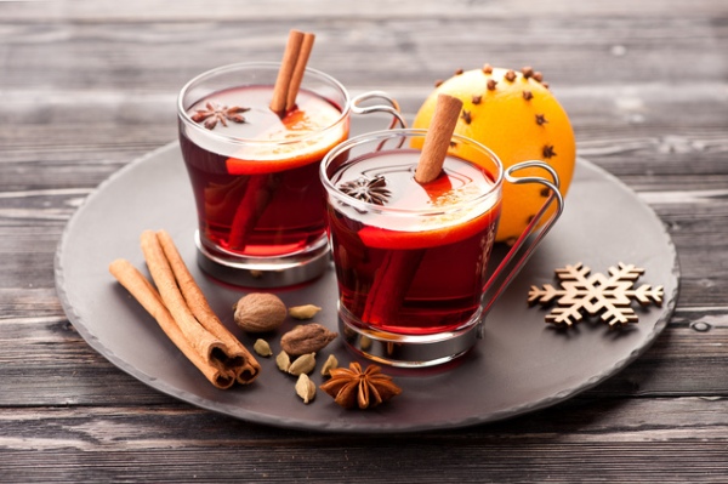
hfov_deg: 19.5
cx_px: 364
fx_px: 2122
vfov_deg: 13.0
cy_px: 242
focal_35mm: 105
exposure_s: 1/160
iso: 200
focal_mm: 105
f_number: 7.1
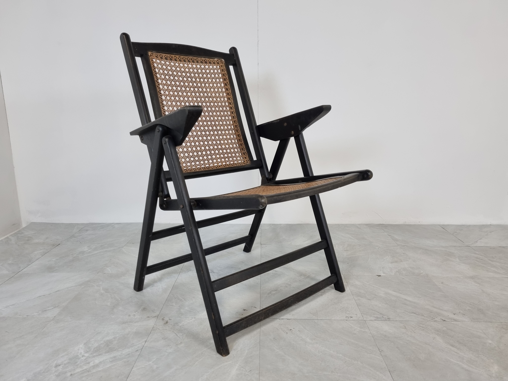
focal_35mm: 26
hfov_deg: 67.3
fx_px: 382
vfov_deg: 53.1
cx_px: 254
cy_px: 190
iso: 160
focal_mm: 5.4
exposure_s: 1/100
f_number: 1.8
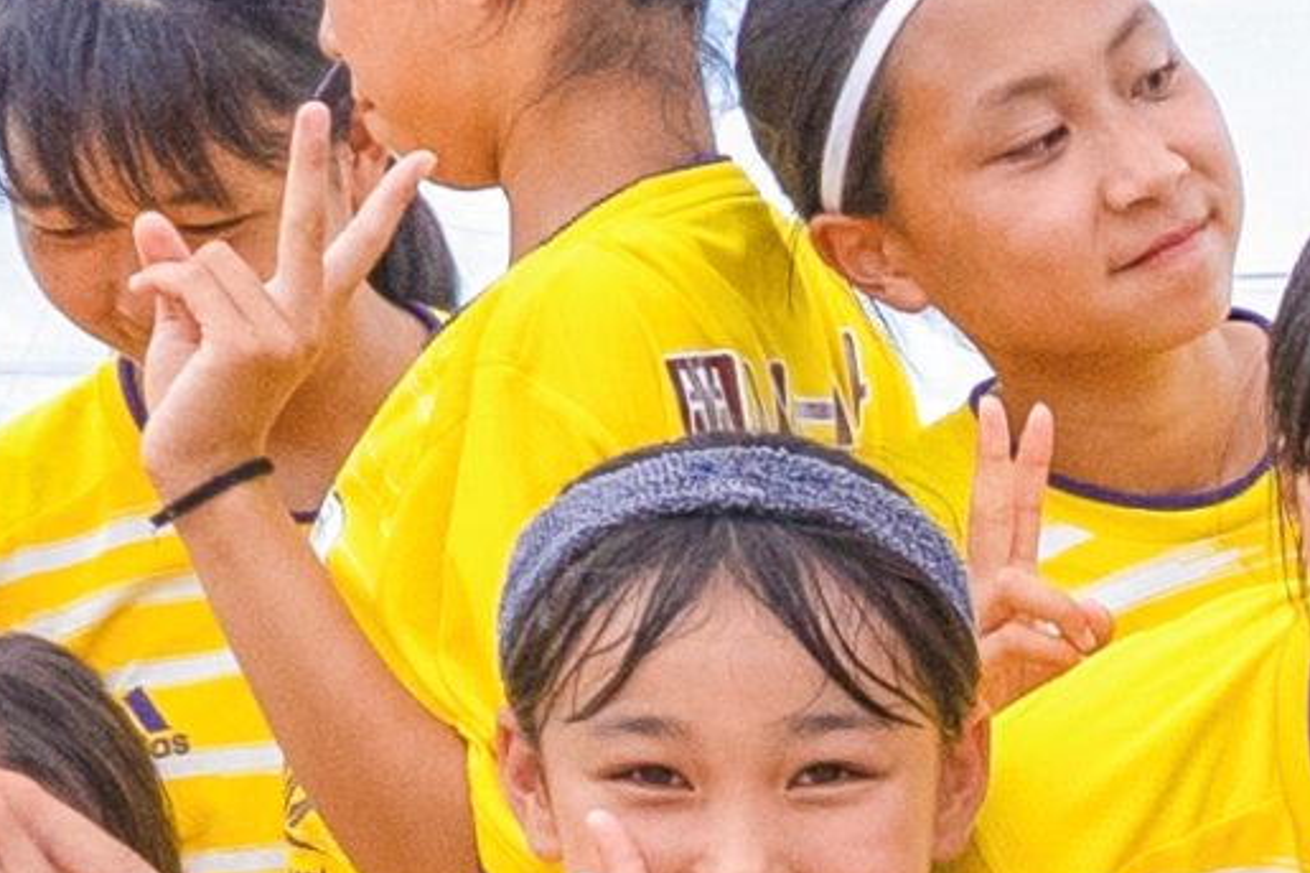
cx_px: 2981
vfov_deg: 7.4
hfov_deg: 10.2
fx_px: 6511
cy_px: 1775
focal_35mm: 179
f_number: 10
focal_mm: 24
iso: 800
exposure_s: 1/320
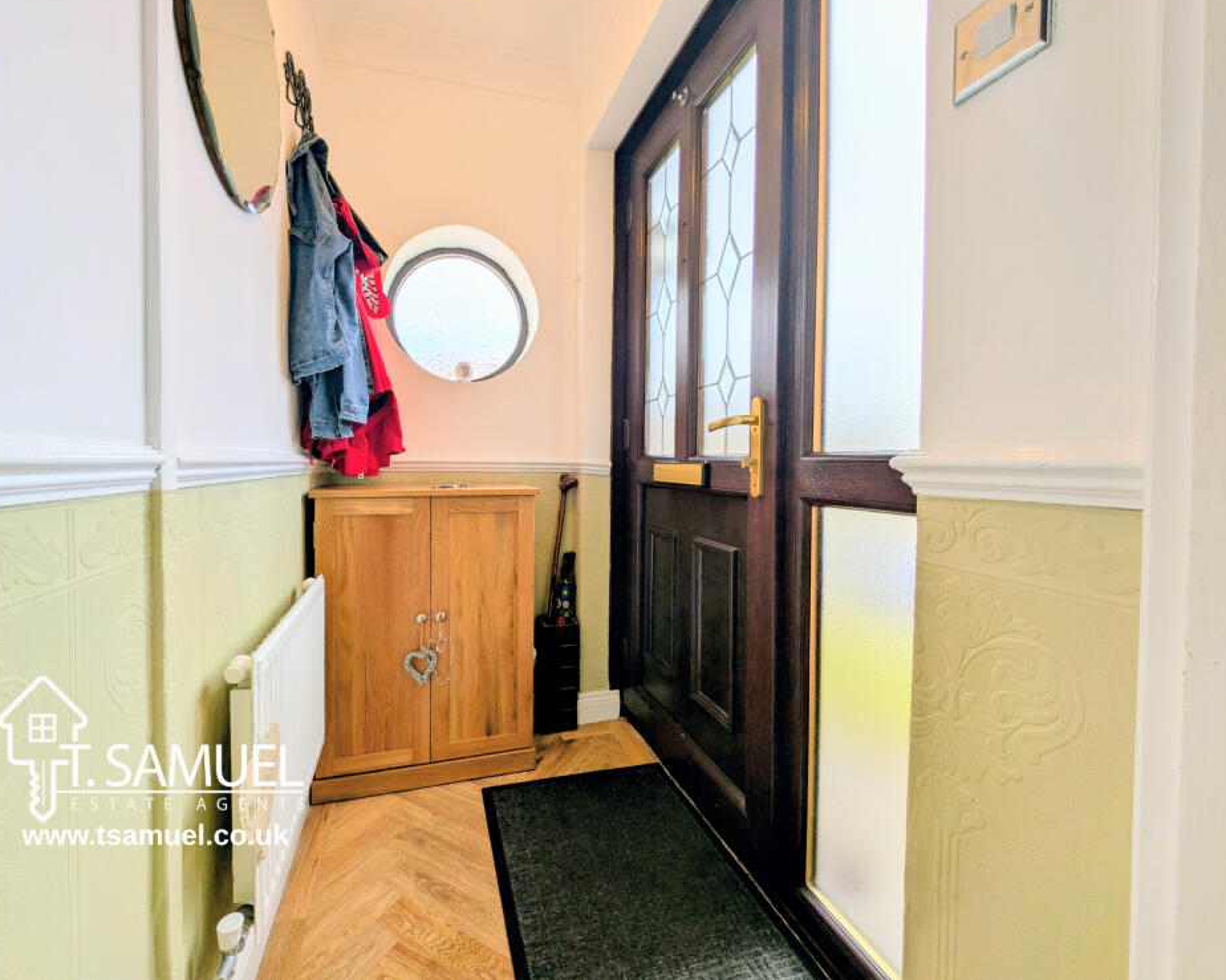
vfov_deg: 92.2
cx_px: 556
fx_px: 472
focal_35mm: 13
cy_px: 470
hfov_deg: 104.5
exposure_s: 1/651
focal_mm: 2.23
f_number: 1.95
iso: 37
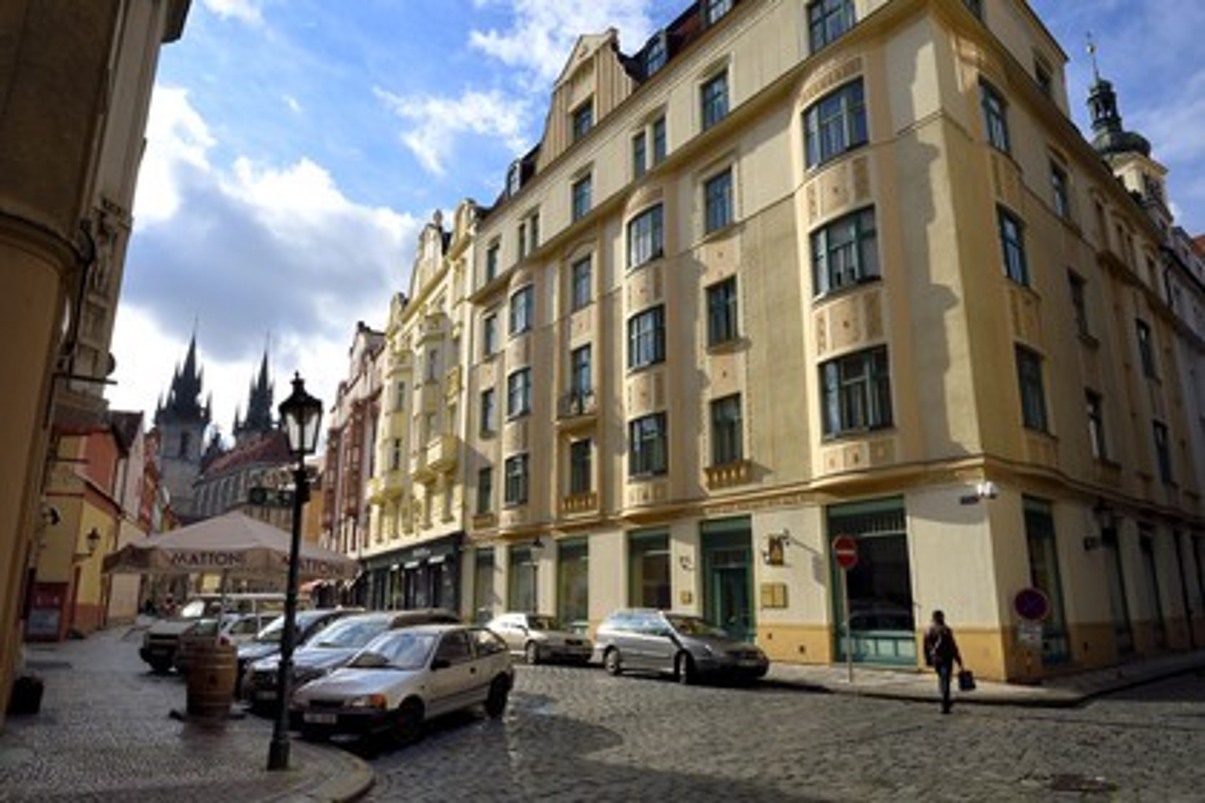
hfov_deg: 73.7
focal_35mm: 24
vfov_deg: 53.1
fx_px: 803
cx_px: 602
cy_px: 402
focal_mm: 24
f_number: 22
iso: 400
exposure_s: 1/200
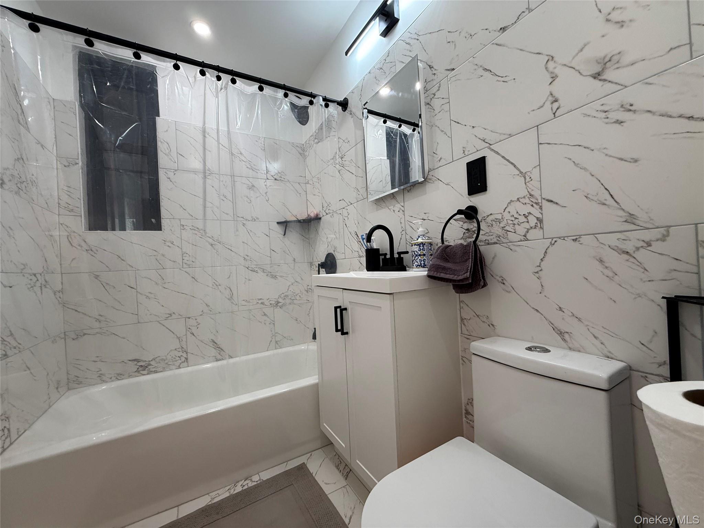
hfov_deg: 102.1
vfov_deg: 85.7
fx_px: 285
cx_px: 352
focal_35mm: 14
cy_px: 264
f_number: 2.2
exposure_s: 1/120
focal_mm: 2.22
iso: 125
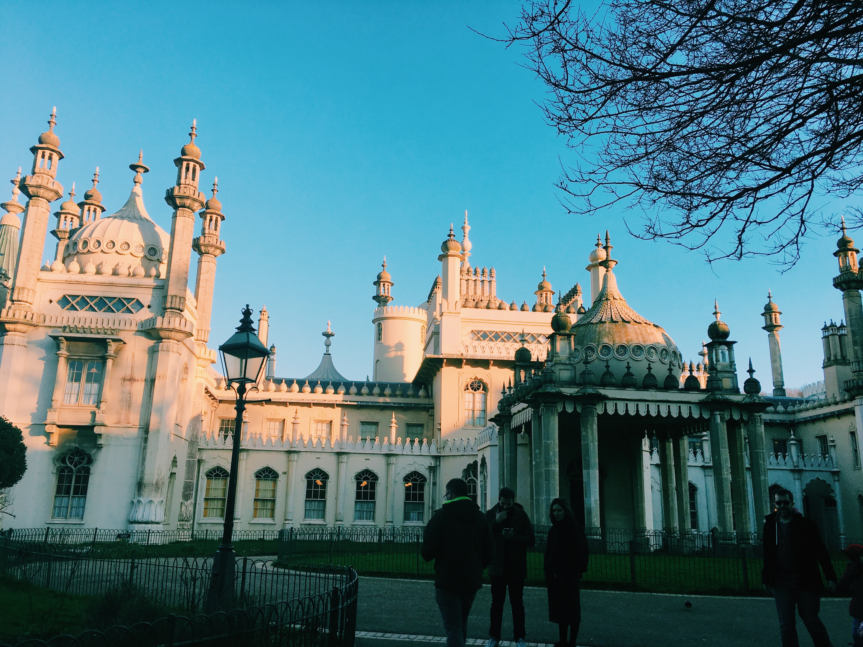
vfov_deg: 48.2
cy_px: 324
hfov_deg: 61.7
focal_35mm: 29
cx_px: 432
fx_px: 723
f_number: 2.2
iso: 25
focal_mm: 4.15
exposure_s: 1/487
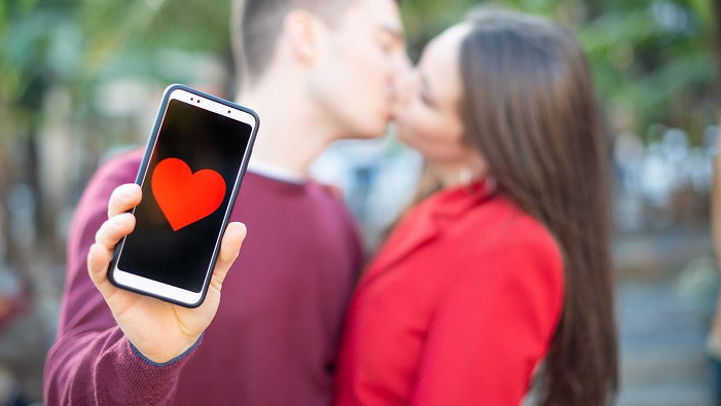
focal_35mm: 56
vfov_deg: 21.5
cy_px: 165
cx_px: 343
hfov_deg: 37.2
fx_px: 1071
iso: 200
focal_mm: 50
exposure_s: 1/500
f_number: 2
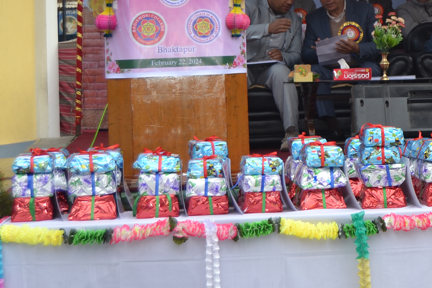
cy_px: -3
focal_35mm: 99
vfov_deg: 13.6
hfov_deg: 19.6
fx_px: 1188
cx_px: 498
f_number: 4
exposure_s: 1/200
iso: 100
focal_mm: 26
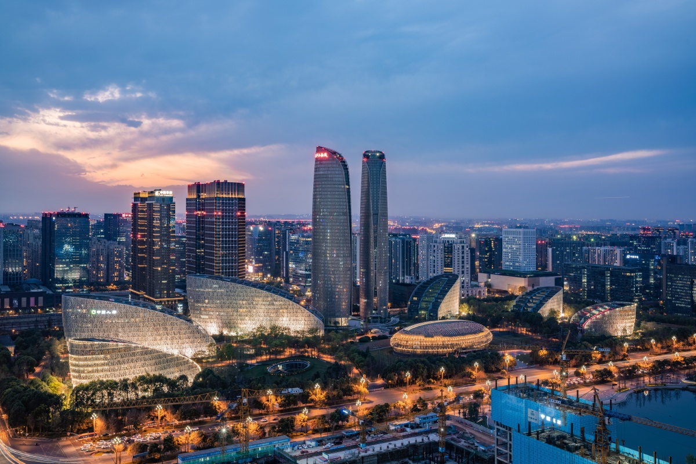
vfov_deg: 38.9
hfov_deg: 55.8
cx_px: 348
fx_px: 657
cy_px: 232
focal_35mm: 34
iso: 100
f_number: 8
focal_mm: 34
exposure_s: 1/2
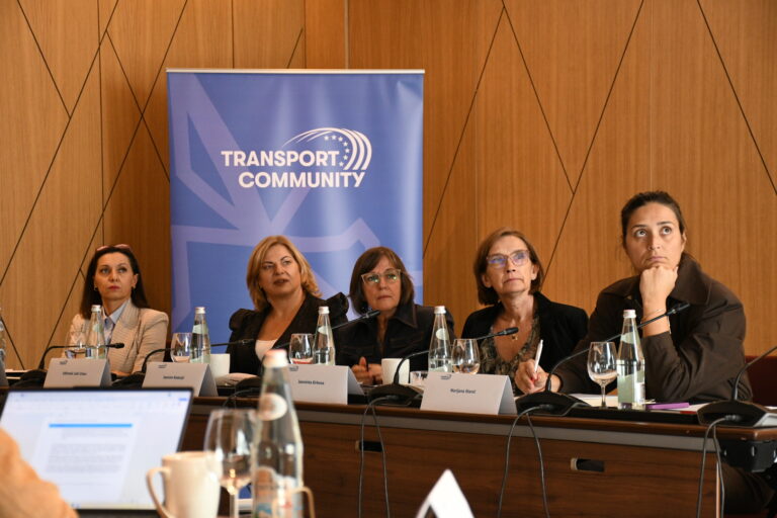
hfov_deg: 21.9
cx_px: 388
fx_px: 2007
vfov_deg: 14.7
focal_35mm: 93
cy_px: 259
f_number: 5
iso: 2000
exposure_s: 1/100
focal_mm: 62
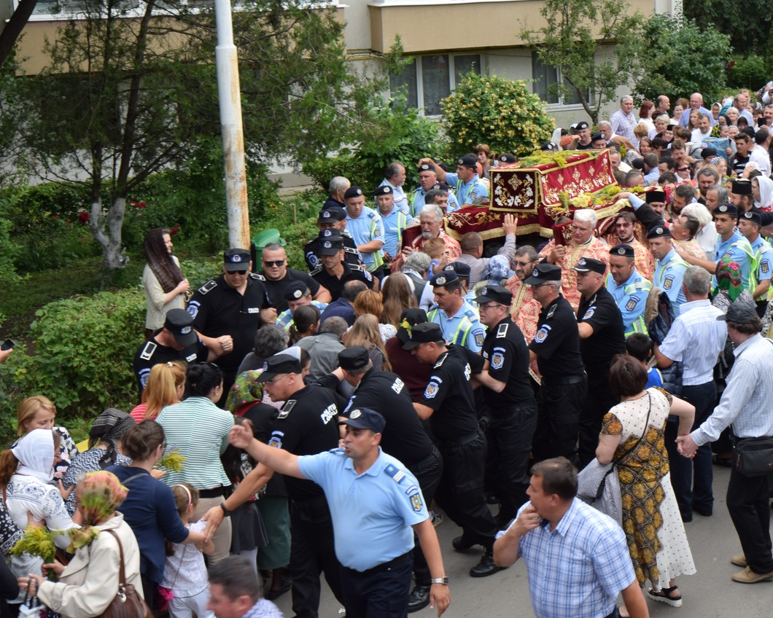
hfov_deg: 30.5
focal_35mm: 61
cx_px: 575
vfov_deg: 24.8
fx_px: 1396
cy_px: 186
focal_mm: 24
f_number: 7.1
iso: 100
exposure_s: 1/100
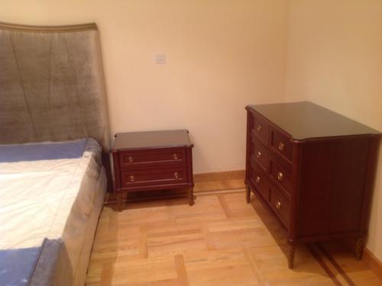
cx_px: 191
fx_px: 386
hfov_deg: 52.7
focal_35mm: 35
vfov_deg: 40.6
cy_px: 143
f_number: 2.4
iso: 125
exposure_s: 1/15
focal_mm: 4.28
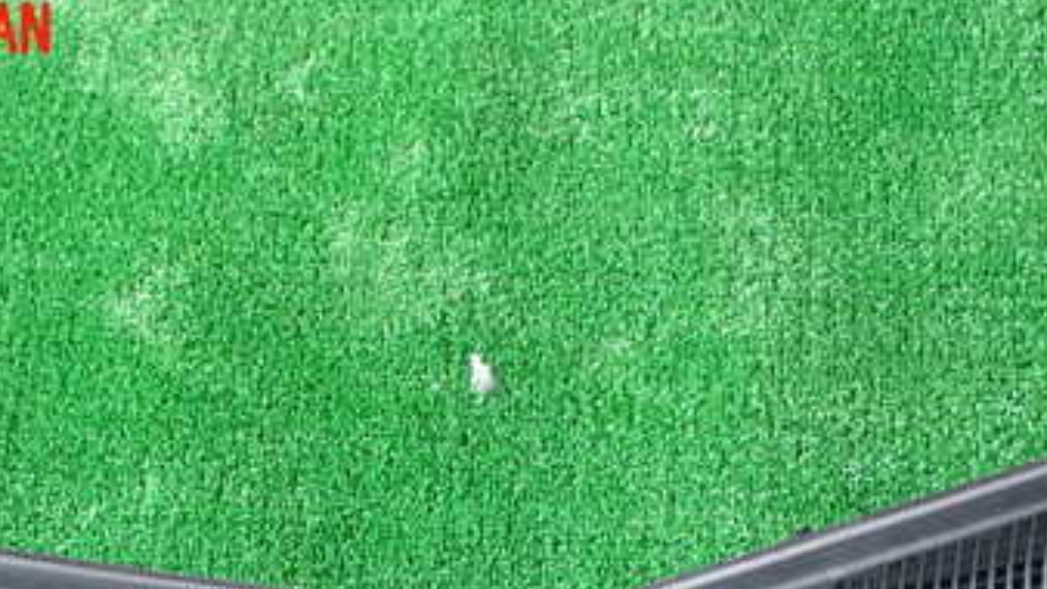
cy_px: 691
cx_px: 418
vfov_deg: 13.8
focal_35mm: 85
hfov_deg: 25.0
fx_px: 2359
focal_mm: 7.84
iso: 500
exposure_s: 1/40
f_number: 2.9
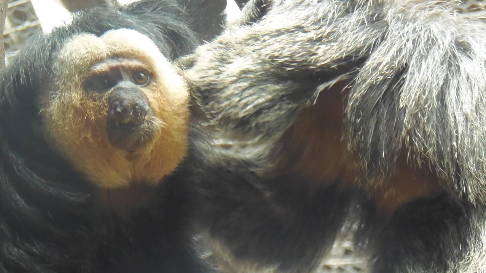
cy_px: 168
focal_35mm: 217
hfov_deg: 9.9
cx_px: 259
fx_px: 2796
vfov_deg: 5.6
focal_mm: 29.4
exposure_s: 1/15
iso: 200
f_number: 4.8
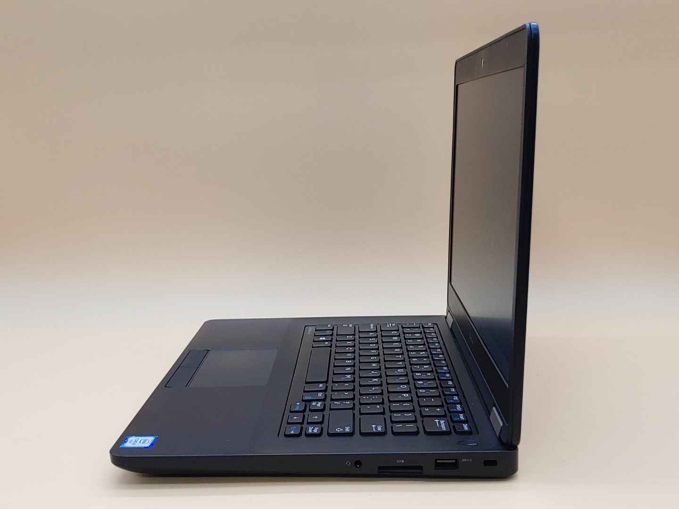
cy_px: 254
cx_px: 340
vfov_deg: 32.9
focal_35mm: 44
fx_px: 863
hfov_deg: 42.9
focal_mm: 4.36
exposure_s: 1/87
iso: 50
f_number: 1.8
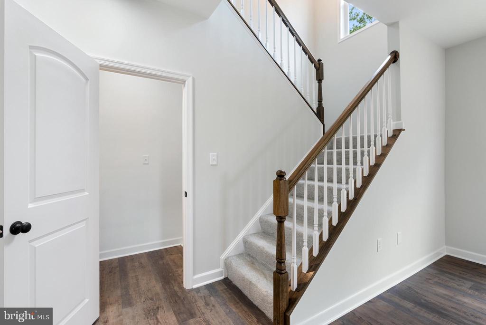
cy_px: 162
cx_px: 243
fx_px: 216
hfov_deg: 96.7
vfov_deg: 73.8
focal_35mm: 16
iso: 640
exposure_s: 1/4
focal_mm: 16
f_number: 10
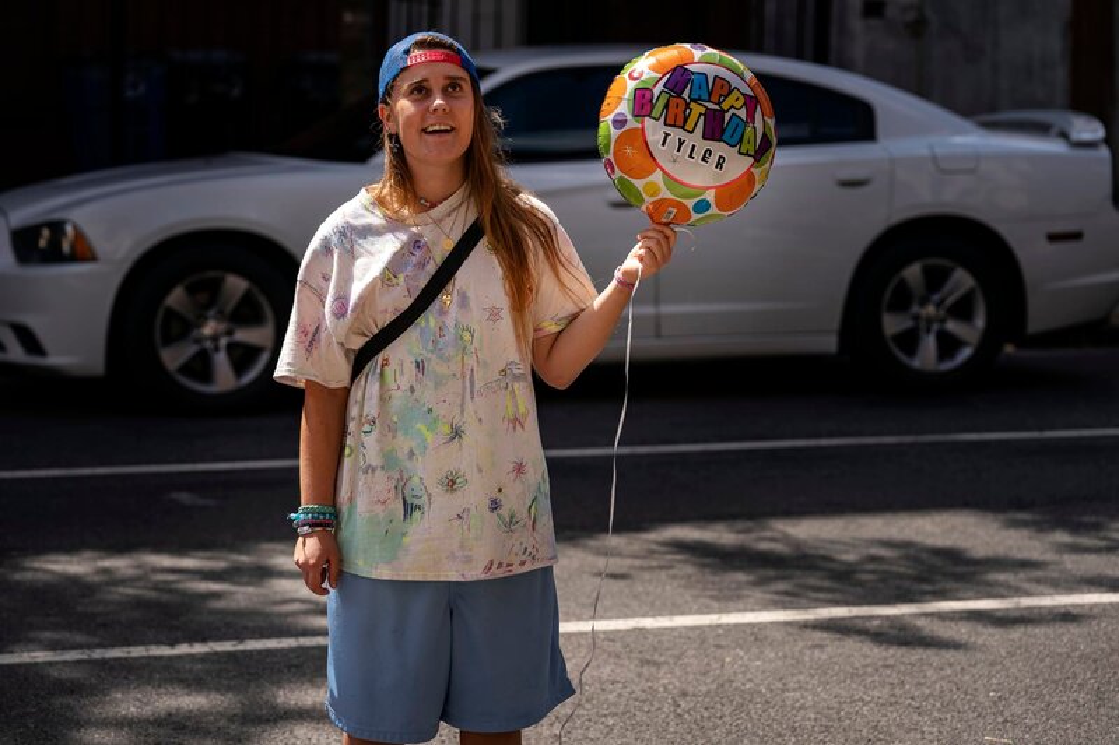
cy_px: 372
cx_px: 560
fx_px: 3201
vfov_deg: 13.3
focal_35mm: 103
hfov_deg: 19.8
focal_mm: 103
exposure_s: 1/800
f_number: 4
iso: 160
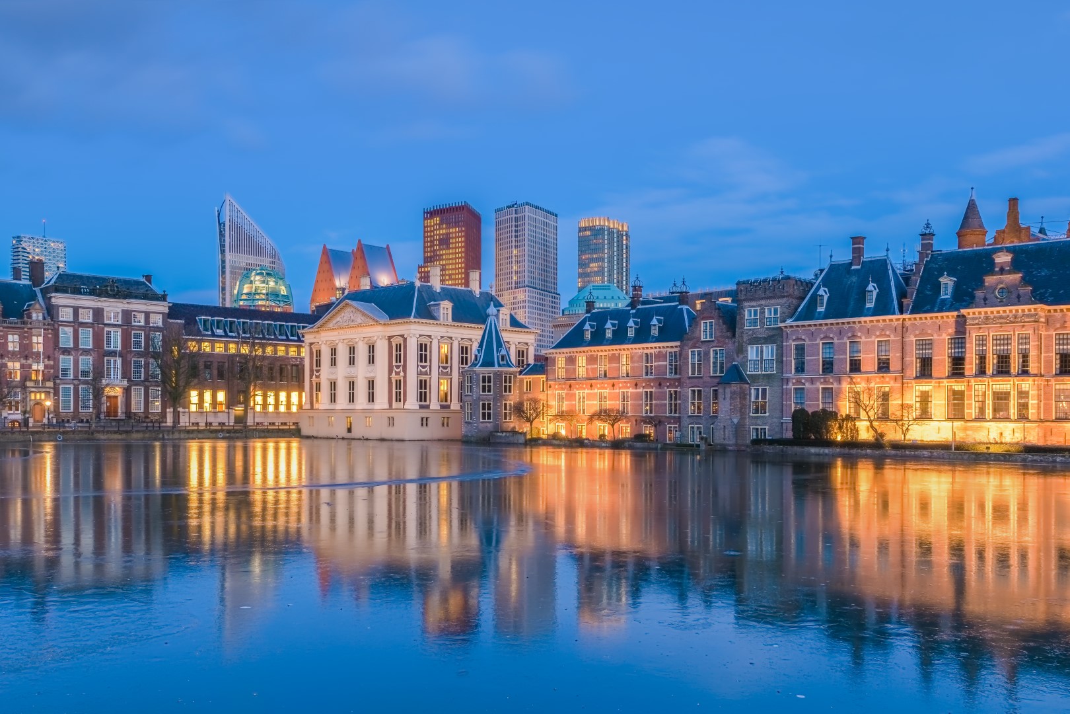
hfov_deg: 57.2
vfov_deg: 40.0
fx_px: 981
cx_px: 535
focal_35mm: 33
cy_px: 357
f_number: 11
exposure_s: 1/15
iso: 50
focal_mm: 22
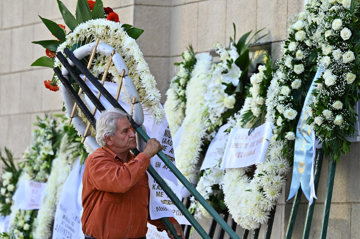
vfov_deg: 4.2
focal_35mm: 330
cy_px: 120
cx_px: 180
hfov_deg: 6.2
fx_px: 3298
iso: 900
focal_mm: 330
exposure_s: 1/640
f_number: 6
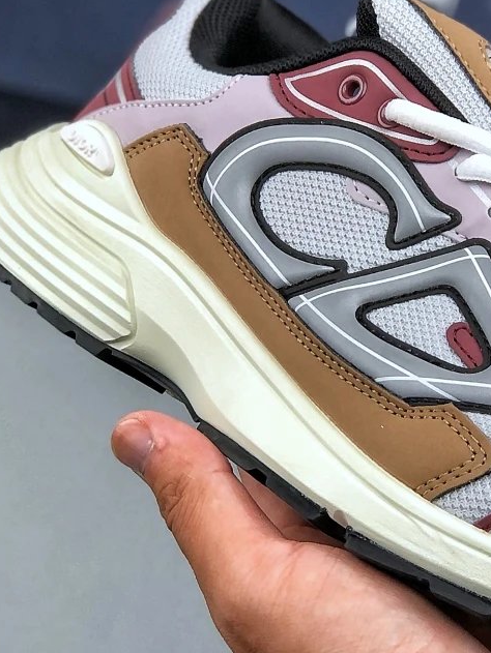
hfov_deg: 11.4
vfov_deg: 15.2
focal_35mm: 130
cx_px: 399
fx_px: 2456
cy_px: 289
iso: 20
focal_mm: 6.6
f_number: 2.8
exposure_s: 1/50
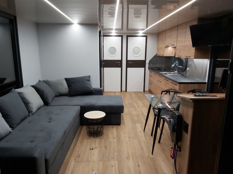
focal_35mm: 26
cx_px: 116
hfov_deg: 67.3
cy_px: 87
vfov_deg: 53.1
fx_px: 175
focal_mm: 3.92
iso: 200
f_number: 1.7
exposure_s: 1/60
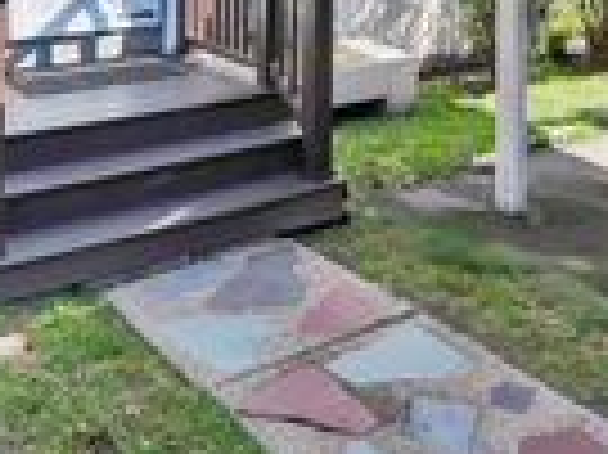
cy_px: -101
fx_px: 877
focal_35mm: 50
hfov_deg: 37.8
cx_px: 405
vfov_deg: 25.8
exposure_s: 1/1250
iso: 640
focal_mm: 14
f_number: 9
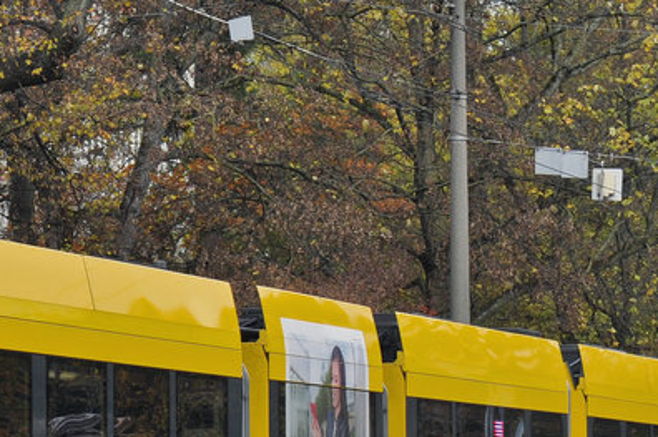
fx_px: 3980
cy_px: 325
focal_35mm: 218
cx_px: 125
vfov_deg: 6.3
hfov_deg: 9.4
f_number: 4.5
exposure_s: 1/800
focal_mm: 48
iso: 250
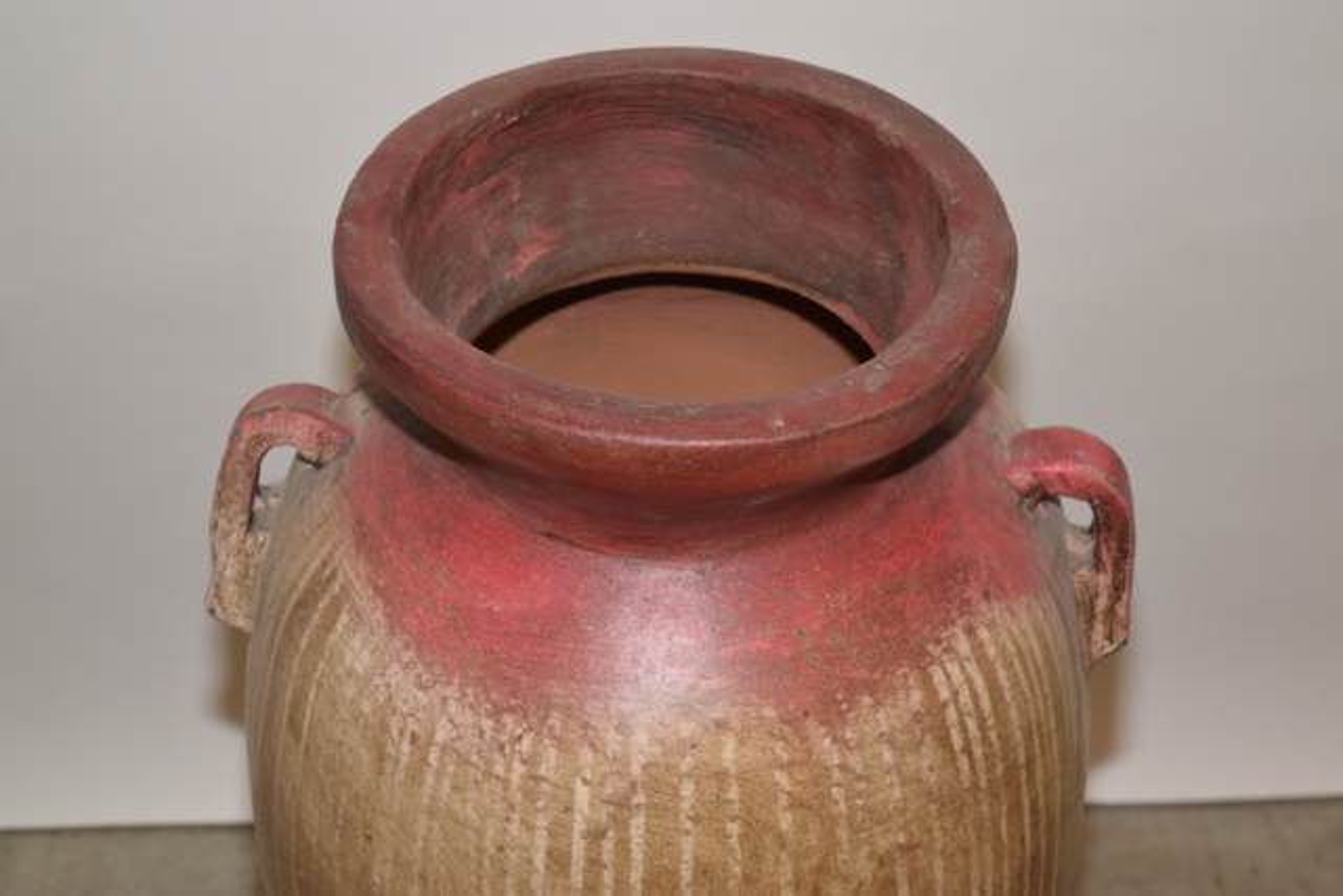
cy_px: 448
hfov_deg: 24.6
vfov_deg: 16.6
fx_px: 3078
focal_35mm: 82
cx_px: 672
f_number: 5.6
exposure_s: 1/125
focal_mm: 55
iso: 800
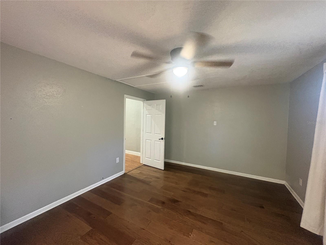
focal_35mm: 14
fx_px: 132
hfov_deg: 102.1
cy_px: 122
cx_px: 163
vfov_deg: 85.7
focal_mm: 2.22
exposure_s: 1/60
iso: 800
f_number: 2.2
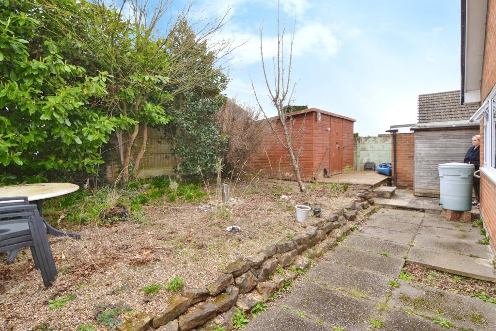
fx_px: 227
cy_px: 166
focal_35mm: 16
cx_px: 248
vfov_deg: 72.1
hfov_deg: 95.0
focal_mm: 11
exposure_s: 1/60
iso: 280
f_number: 8
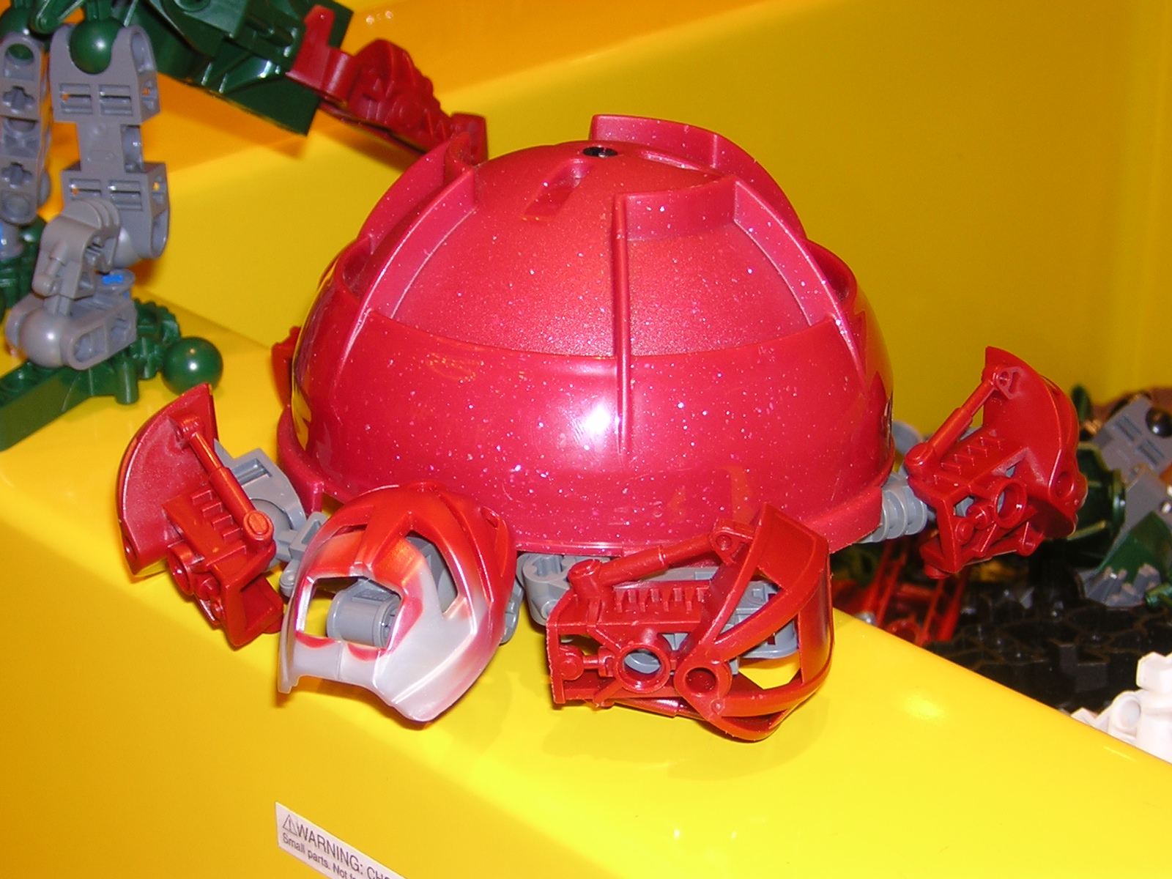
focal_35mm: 89
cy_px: 440
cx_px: 586
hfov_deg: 22.0
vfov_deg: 16.6
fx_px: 3013
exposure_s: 1/60.1
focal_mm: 11.6
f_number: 4.2
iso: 100
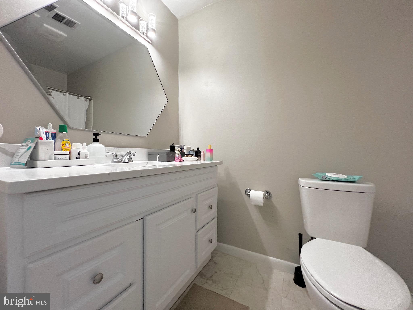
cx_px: 206
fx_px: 155
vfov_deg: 89.9
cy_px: 155
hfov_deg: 106.2
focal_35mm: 13
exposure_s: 1/120
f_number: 1.8
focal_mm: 1.57
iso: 250
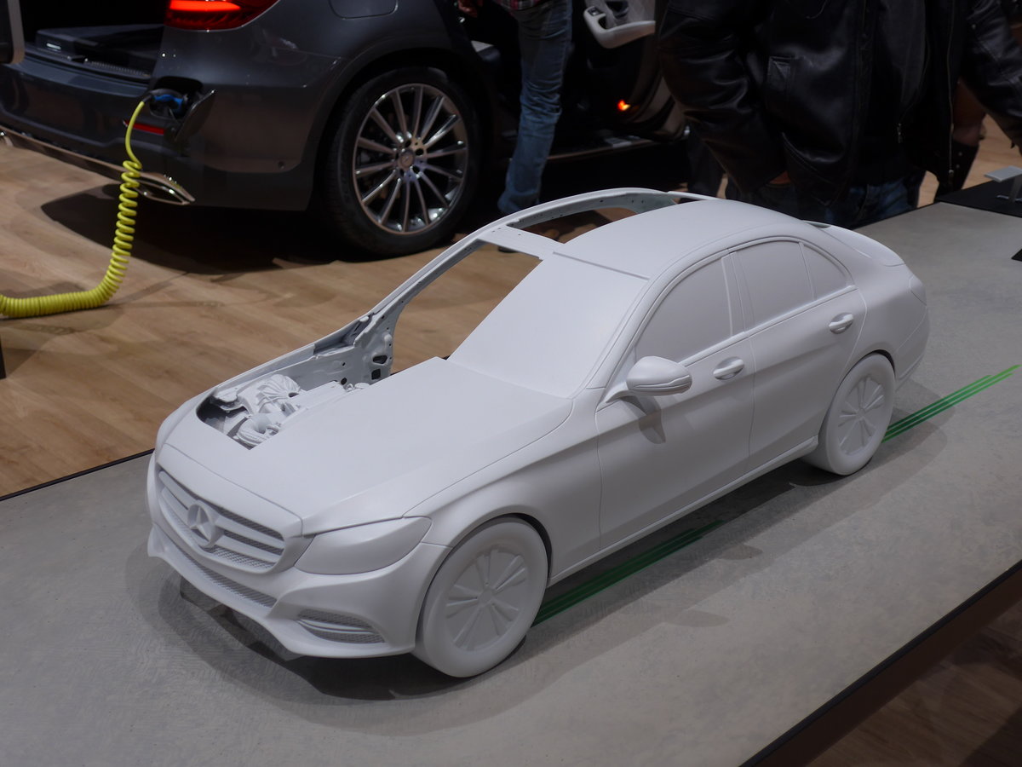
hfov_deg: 41.2
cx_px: 511
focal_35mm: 46
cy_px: 384
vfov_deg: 31.5
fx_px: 1358
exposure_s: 1/320
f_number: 3
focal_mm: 9.5
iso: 80
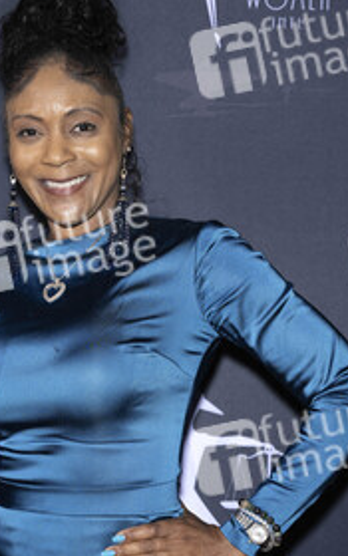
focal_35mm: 83
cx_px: 111
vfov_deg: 24.9
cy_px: 349
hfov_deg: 15.7
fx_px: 1259
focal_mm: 57
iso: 800
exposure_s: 1/200
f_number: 5.6
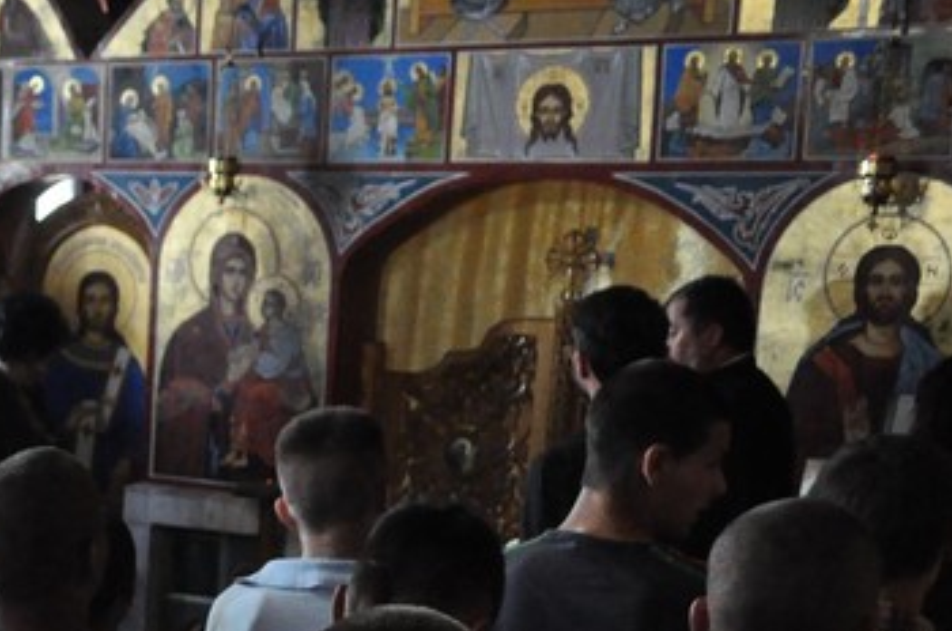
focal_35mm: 79
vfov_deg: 16.4
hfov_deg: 23.4
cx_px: -212
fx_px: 2085
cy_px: 791
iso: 3200
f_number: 3.5
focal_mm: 18
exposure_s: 1/160
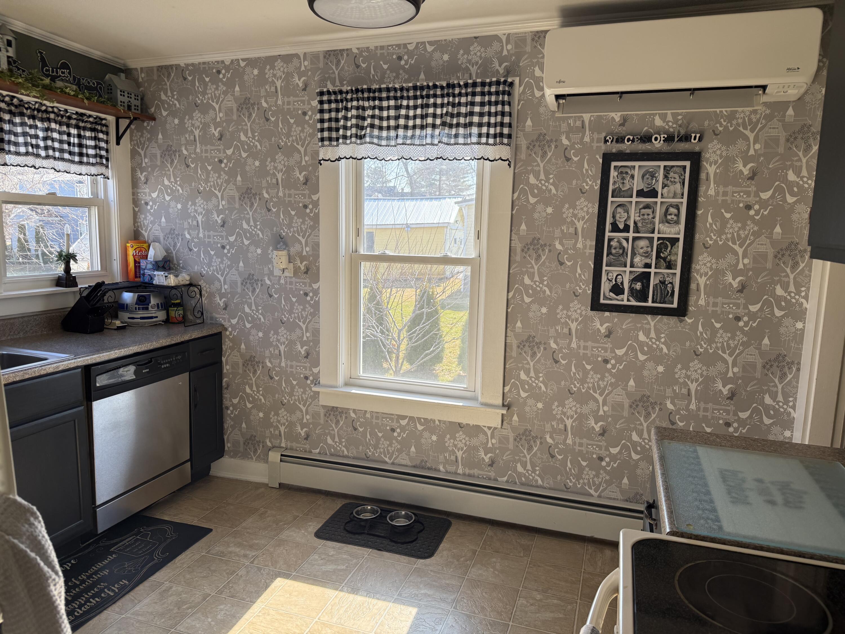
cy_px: 317
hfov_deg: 71.6
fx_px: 586
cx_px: 422
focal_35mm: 24
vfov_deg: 56.8
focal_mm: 6.76
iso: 100
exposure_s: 1/372
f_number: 1.78
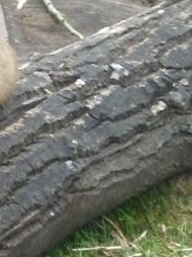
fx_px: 3734
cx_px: -71
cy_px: 80
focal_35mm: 504
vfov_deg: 3.9
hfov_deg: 2.9
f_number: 5.9
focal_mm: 36
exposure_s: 1/250
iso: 1600
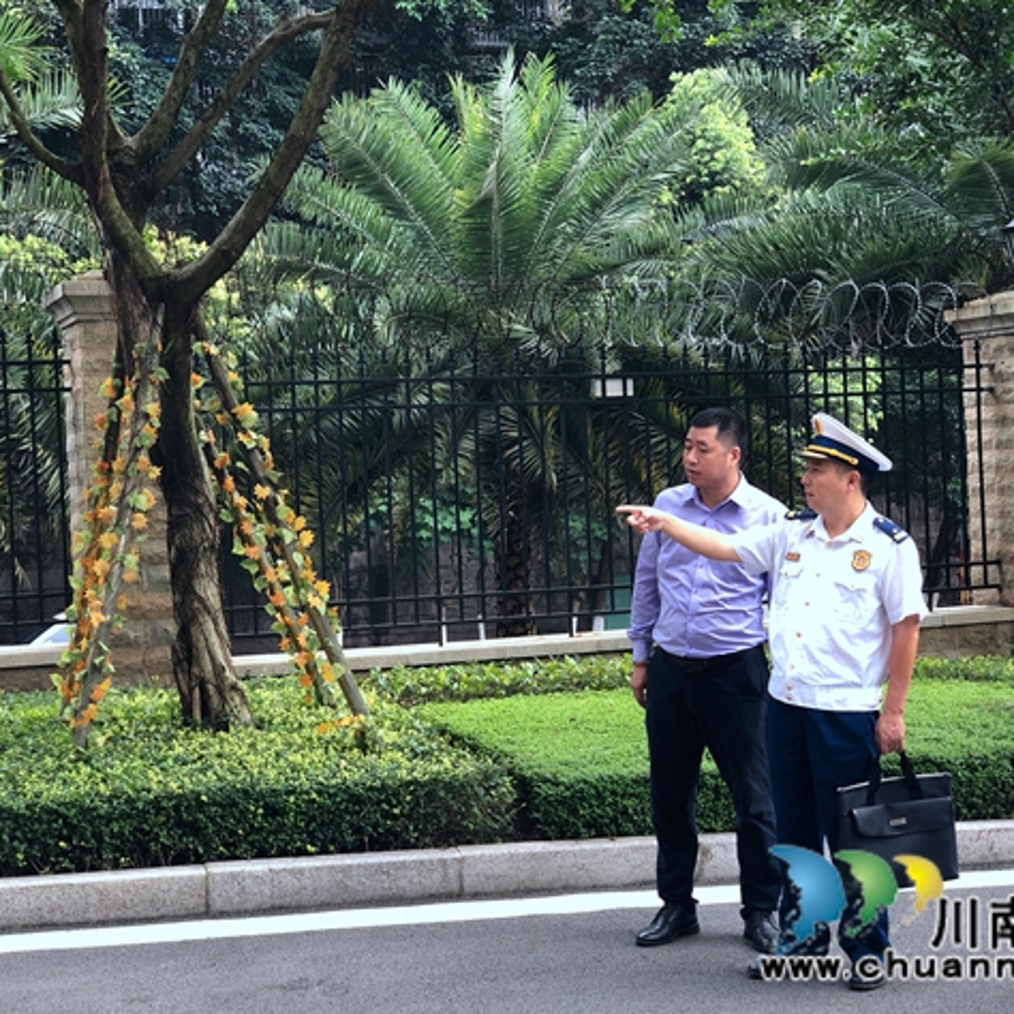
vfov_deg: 27.7
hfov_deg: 27.7
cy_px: 503
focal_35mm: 62
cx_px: 513
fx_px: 2055
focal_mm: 6
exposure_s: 1/60
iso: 16
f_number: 2.4
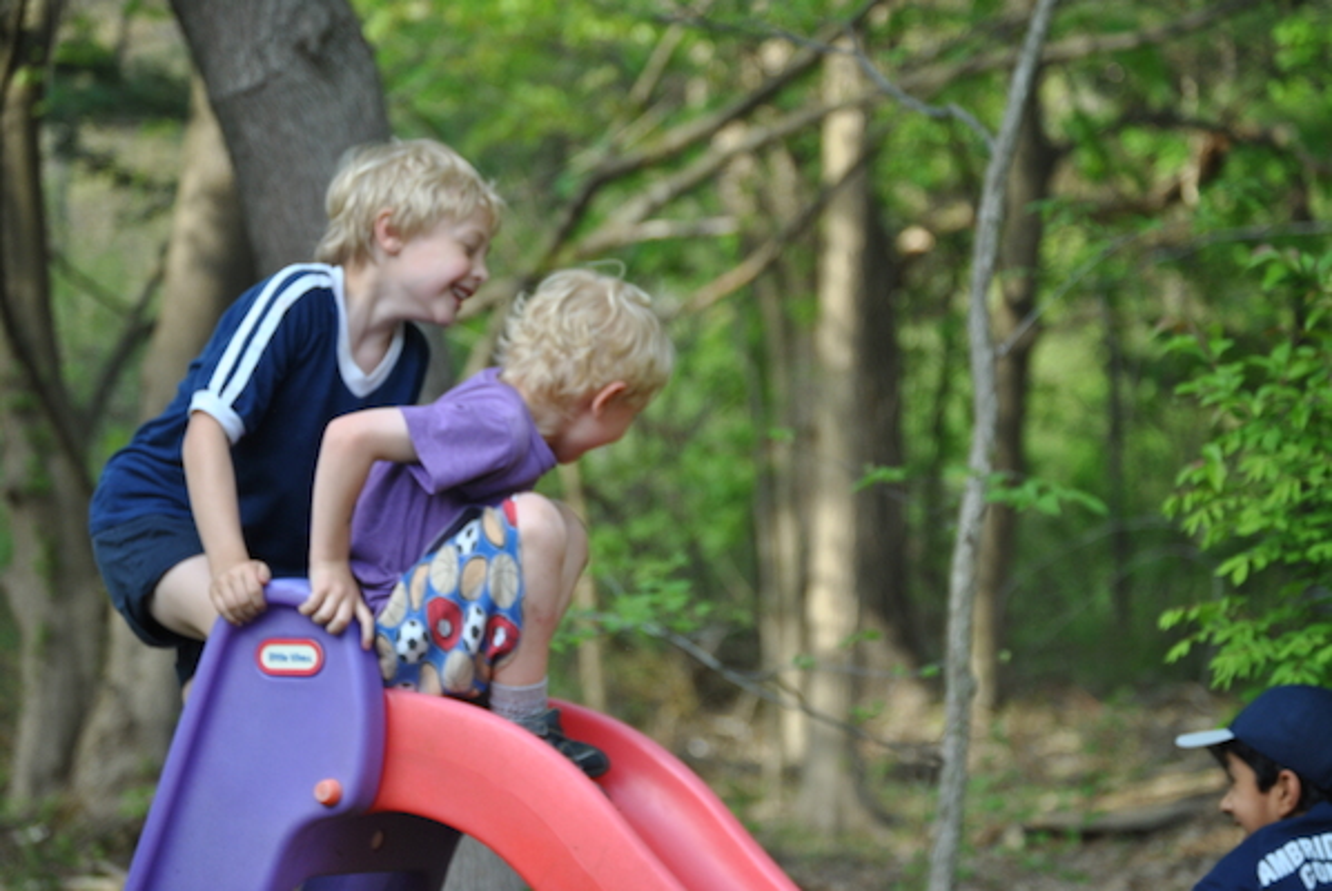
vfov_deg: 9.7
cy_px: 446
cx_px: 666
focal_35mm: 142
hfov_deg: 14.4
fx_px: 5278
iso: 200
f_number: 4.5
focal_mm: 95
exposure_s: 1/200
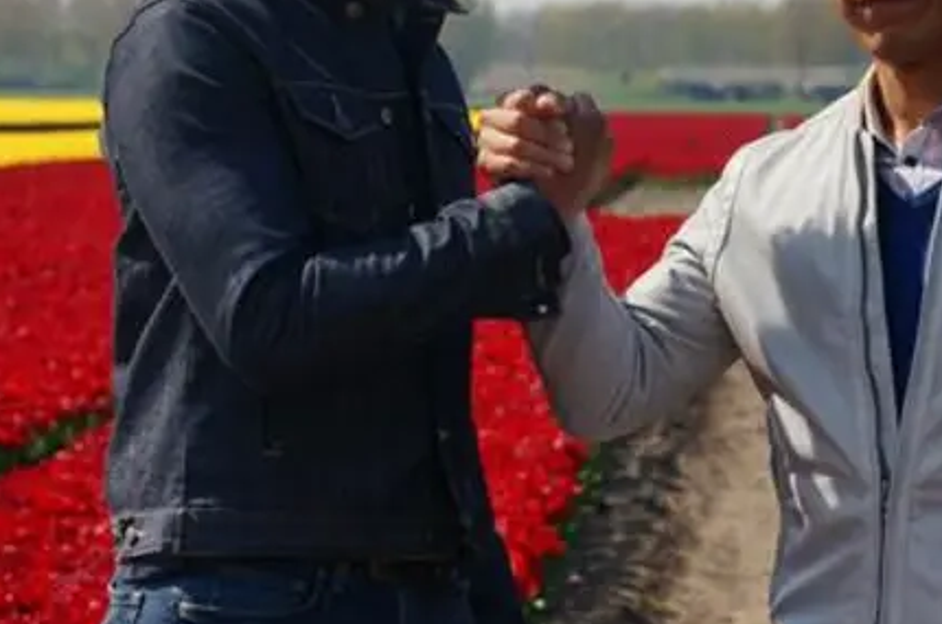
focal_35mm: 226
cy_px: 152
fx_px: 5900
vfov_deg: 6.1
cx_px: 666
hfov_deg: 9.1
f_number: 6.3
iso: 200
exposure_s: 1/1000
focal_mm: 83
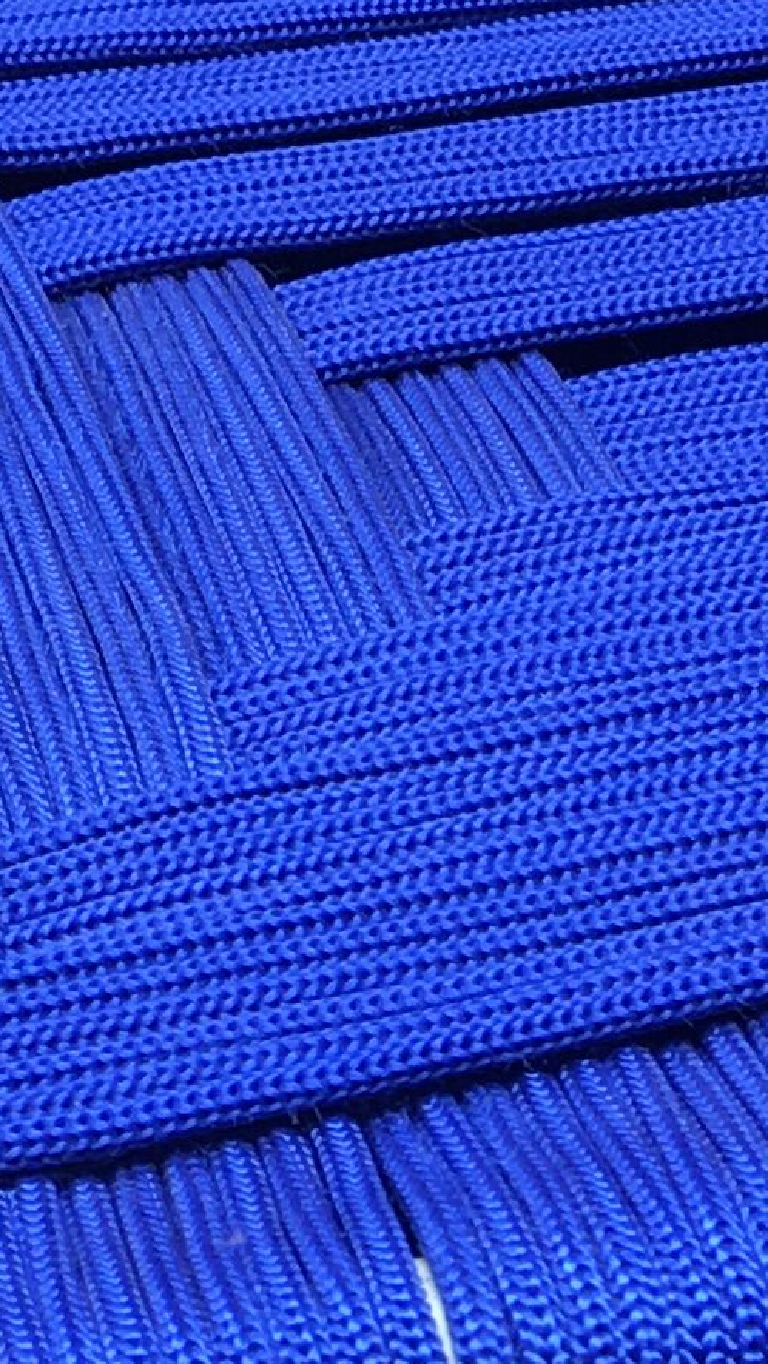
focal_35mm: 144
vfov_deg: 14.5
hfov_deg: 8.4
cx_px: 770
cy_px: 1621
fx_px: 5212
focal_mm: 4.15
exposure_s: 1/50
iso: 32
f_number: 2.2
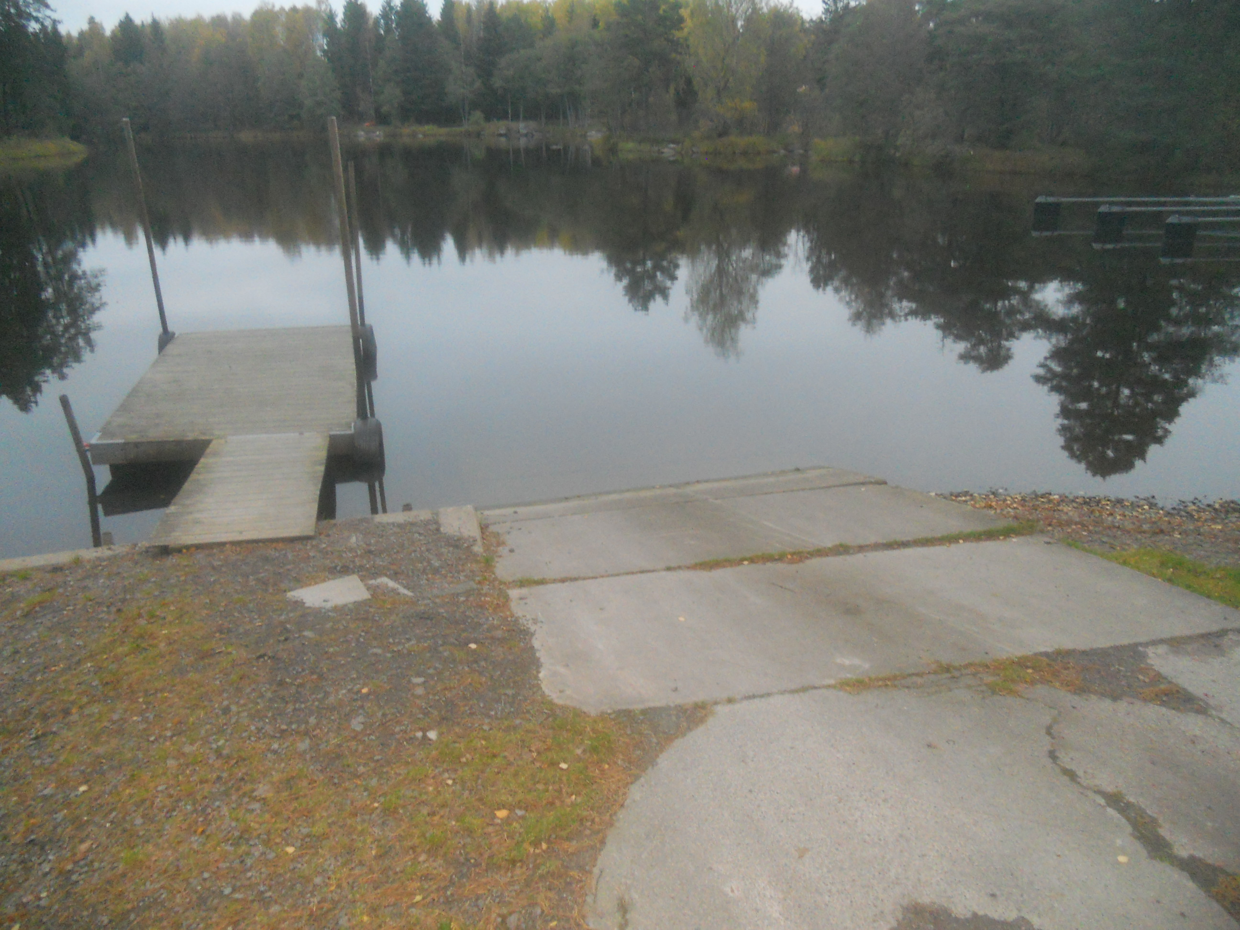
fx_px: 967
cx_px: 620
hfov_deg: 65.3
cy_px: 465
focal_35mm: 27
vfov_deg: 51.4
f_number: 3.2
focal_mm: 4.9
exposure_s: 1/25
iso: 400
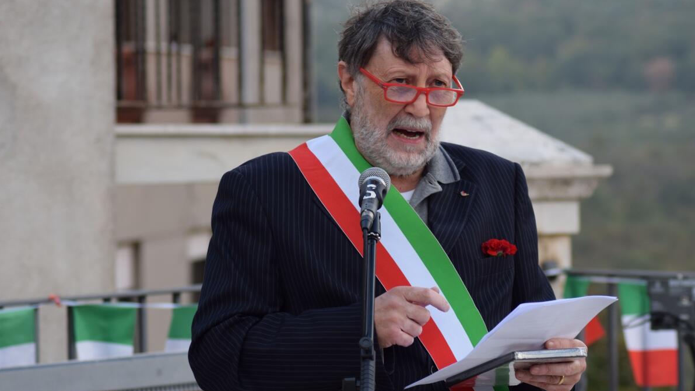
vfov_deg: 7.0
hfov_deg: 12.4
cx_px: 346
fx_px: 3206
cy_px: 222
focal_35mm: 174
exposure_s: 1/500
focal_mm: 110
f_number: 5.6
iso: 400
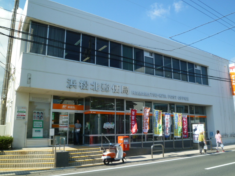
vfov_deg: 46.8
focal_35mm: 30
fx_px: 204
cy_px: 88
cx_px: 118
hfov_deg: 60.0
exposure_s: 1/500
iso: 80
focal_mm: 5.2
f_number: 4
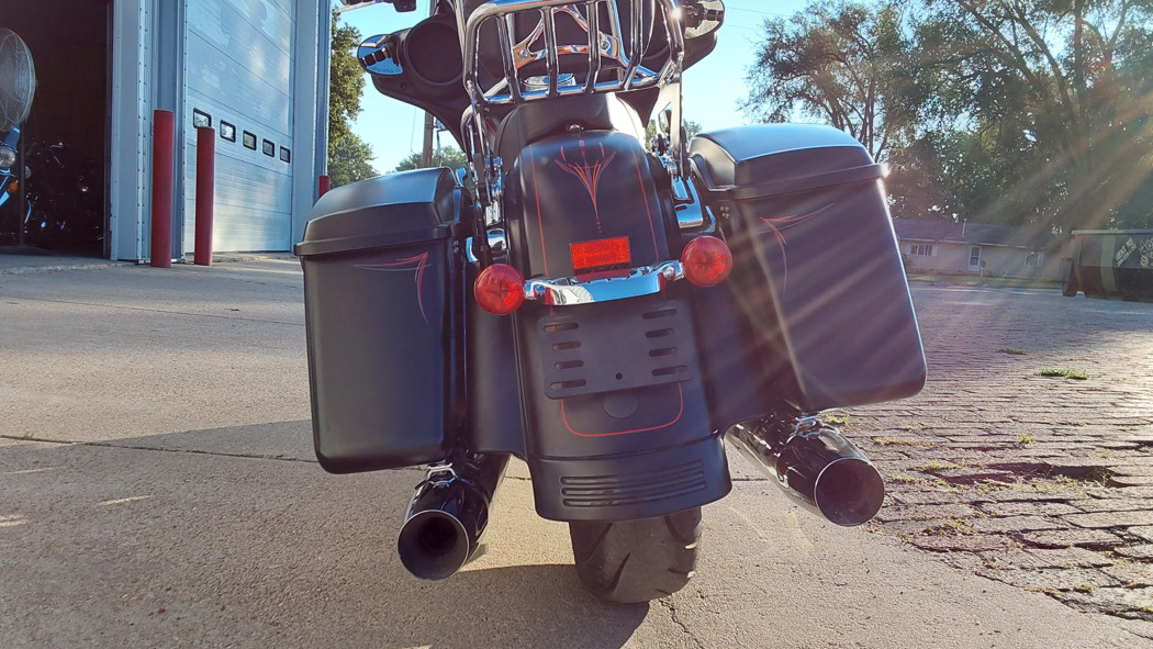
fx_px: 948
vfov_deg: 37.7
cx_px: 570
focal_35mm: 31
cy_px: 361
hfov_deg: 62.6
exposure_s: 1/614
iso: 50
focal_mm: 2.91
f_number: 1.9
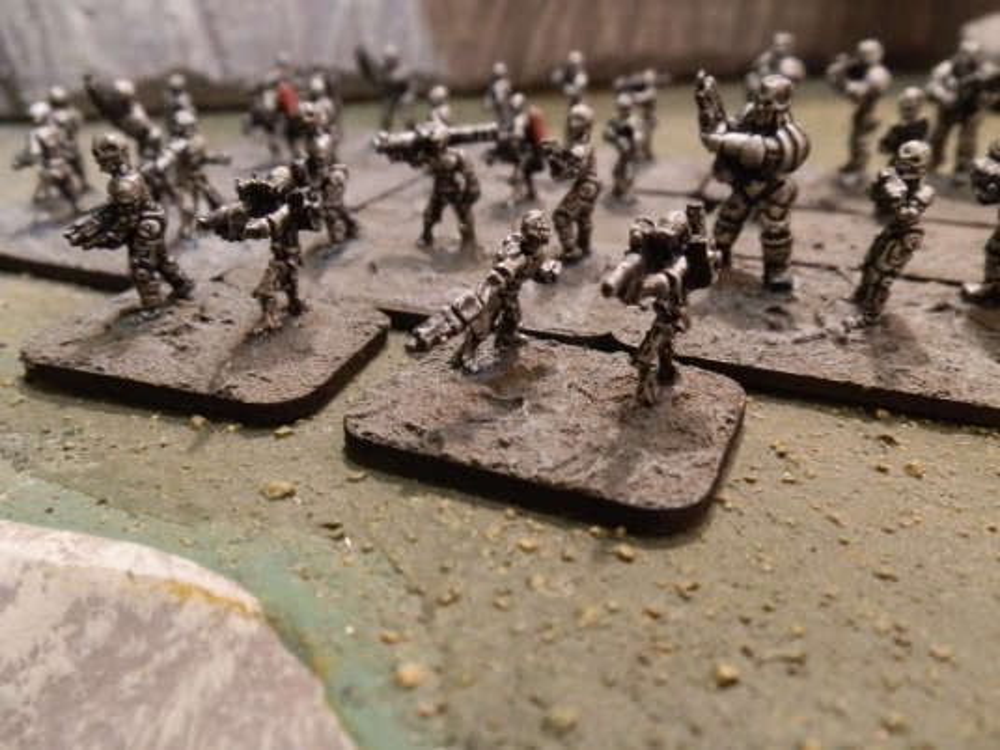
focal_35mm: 28
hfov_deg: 63.4
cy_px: 375
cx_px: 500
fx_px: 809
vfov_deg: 49.7
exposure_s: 1/80
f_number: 3.1
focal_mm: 5
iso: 400
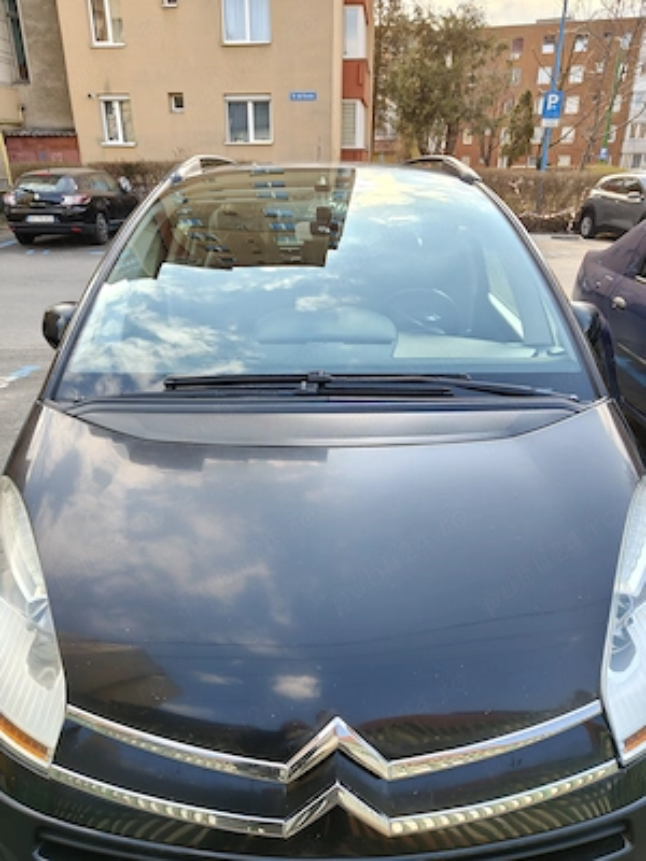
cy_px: 430
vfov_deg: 71.6
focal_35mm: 24
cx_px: 323
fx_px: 597
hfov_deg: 56.8
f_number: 1.8
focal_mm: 5.59
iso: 50
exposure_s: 1/638
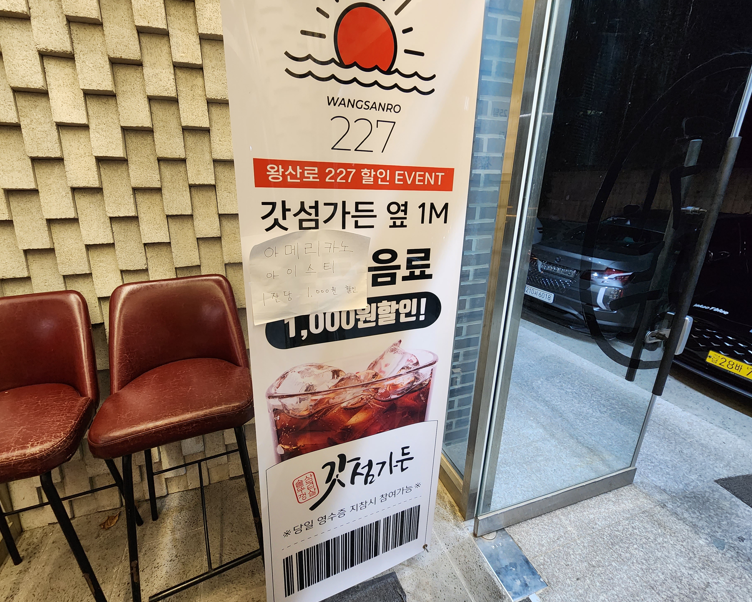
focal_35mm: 14
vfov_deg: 88.0
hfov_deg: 100.6
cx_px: 355
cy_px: 299
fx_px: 312
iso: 400
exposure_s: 1/40
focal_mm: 2.2
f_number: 2.2
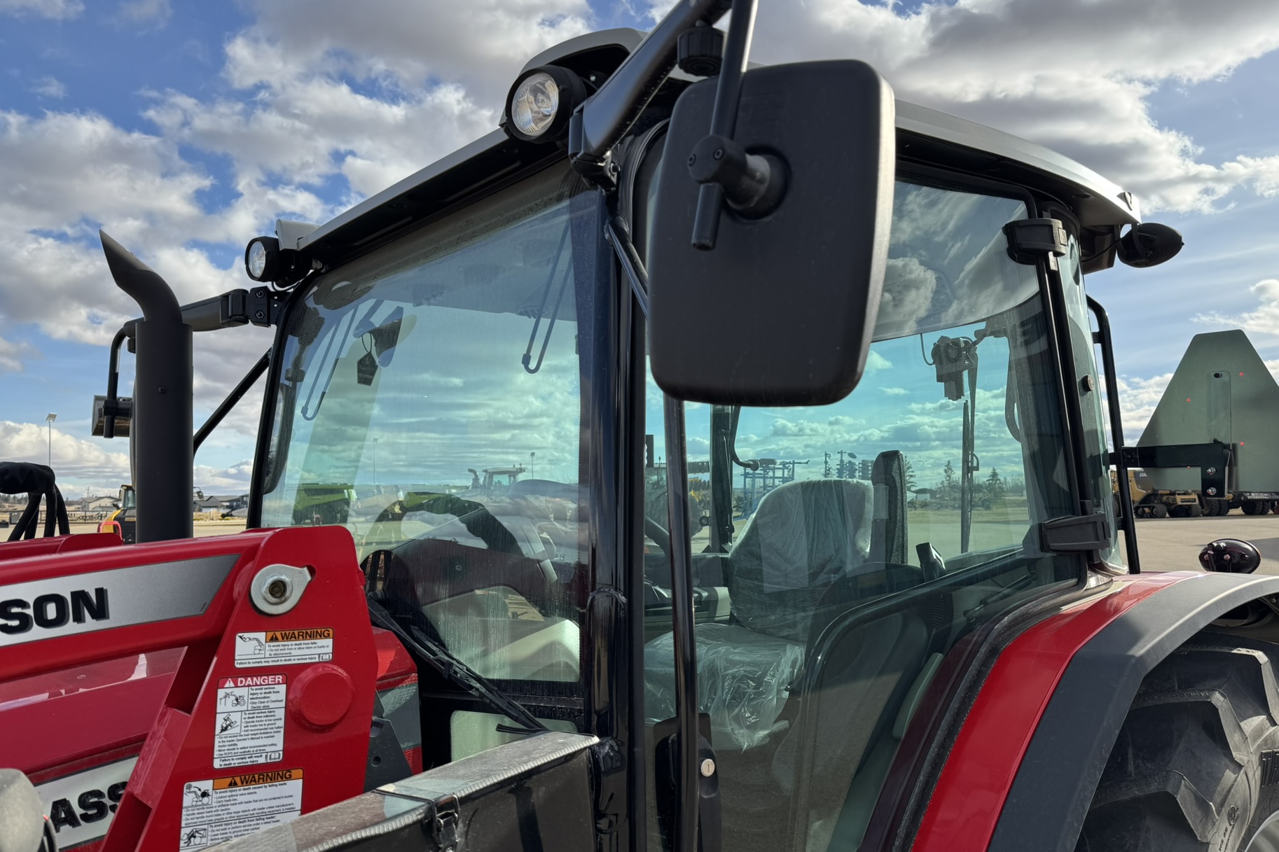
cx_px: 675
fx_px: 995
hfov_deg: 65.4
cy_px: 449
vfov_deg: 46.4
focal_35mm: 28
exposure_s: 1/2959
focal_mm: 6.76
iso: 80
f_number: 1.78
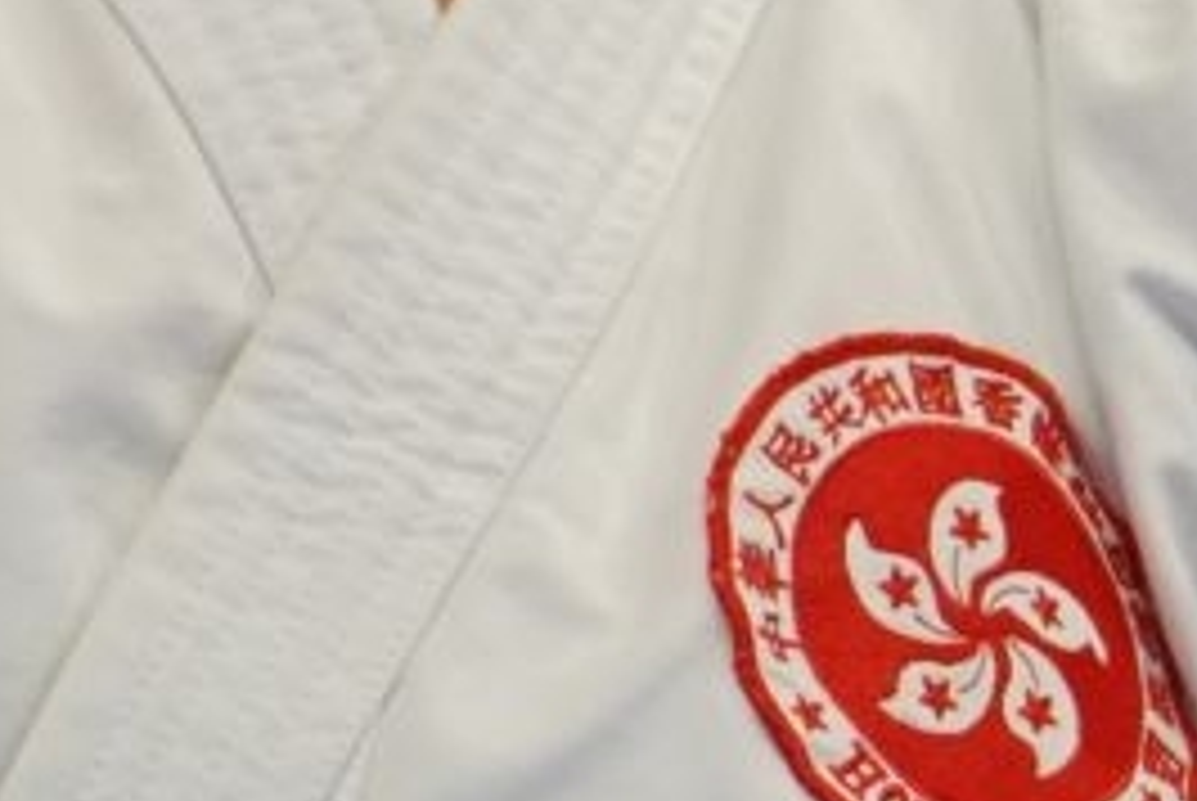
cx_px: 364
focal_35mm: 2837
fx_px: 94432
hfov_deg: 0.7
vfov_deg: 0.5
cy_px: 9
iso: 800
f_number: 4
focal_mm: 280
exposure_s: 1/500
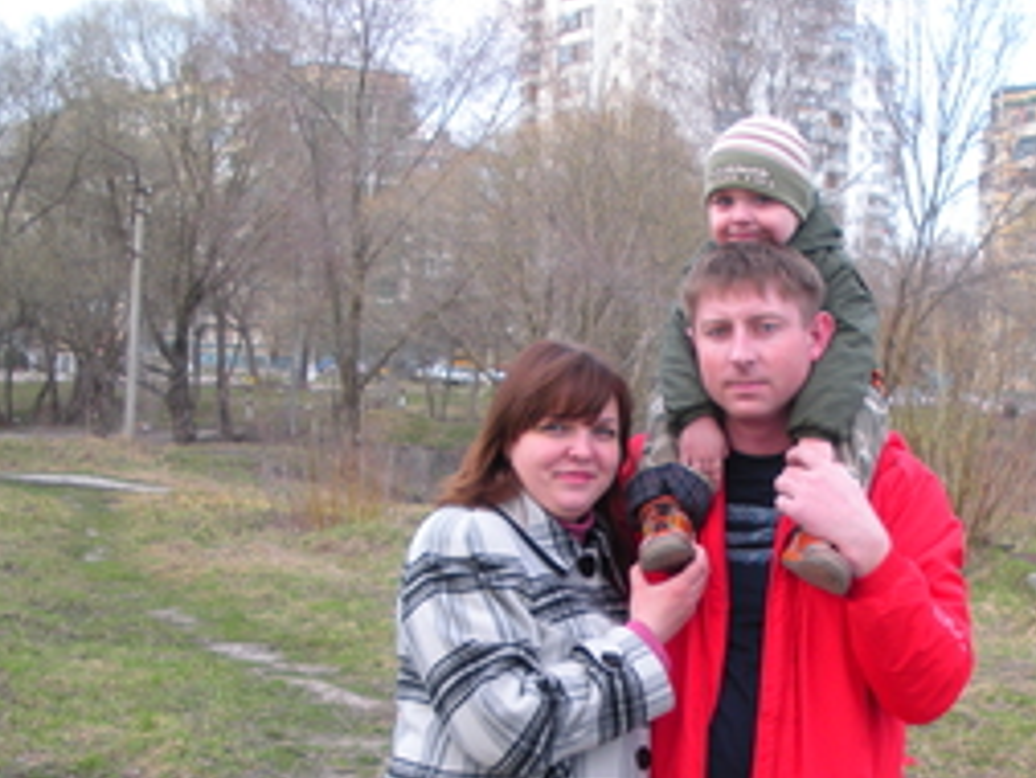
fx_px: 1916
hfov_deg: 29.9
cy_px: 667
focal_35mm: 64
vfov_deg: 22.5
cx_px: 729
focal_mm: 6.3
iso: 74
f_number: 3.5
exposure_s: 1/57.4
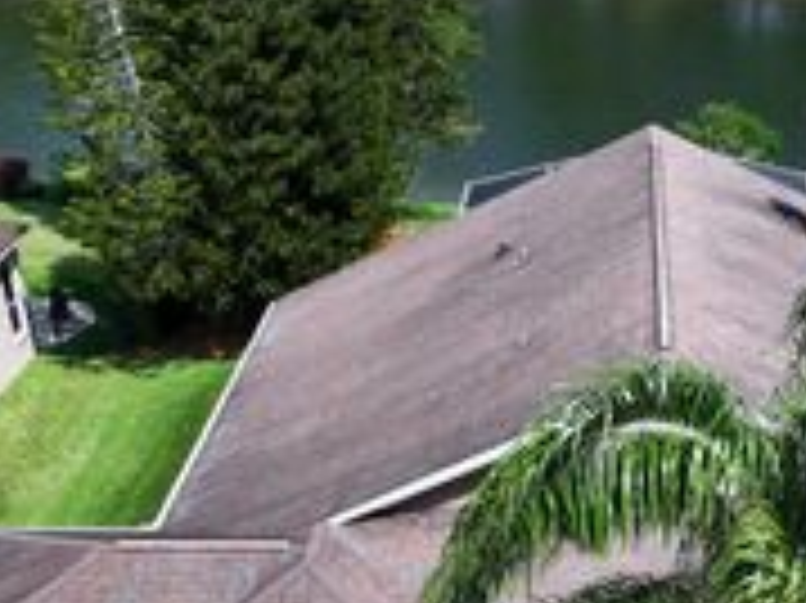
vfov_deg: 20.3
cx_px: 612
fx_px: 1559
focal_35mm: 67
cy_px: 756
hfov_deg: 28.5
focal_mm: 12.29
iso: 100
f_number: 3.2
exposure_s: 1/400
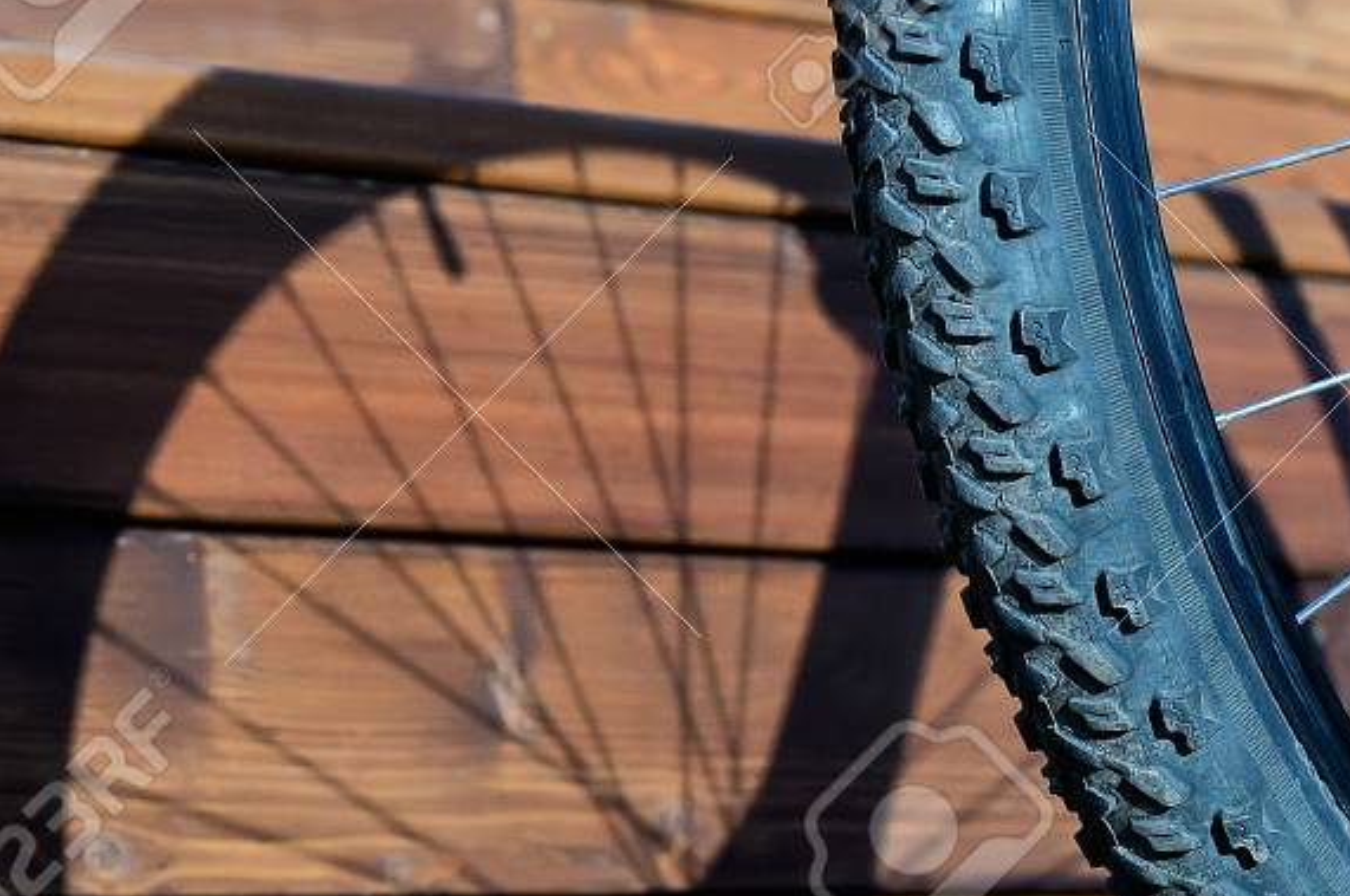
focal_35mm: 164
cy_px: 744
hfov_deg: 12.5
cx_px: 475
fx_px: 6141
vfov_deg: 8.3
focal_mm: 48
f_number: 6.3
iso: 200
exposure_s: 1/640
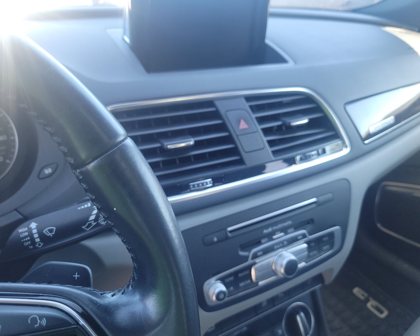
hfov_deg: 66.0
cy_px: 163
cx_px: 209
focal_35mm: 26
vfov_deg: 54.9
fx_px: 323
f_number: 1.8
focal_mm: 6.7
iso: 162
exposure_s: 1/59
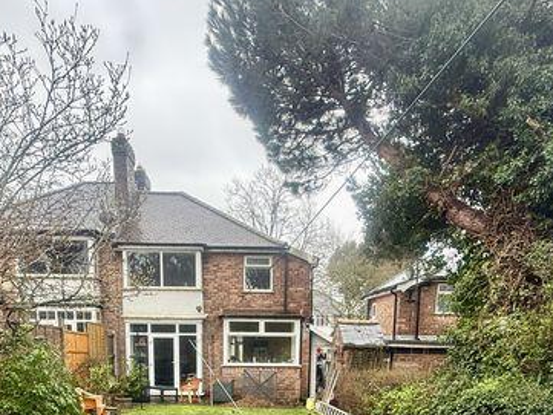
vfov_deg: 39.7
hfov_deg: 58.3
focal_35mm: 31
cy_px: 421
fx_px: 495
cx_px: 257
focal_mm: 2.22
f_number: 2.2
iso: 80
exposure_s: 1/99
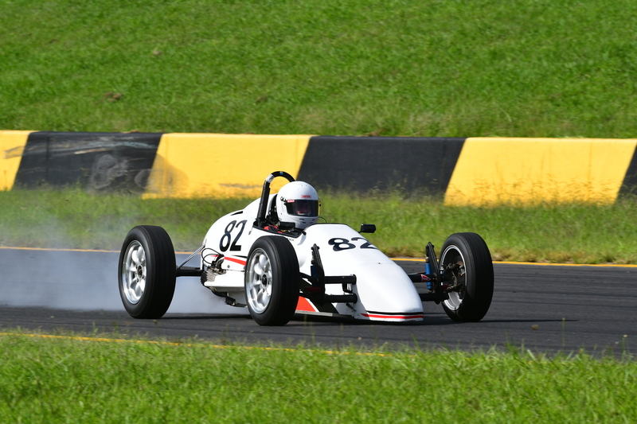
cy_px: 212
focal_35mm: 465
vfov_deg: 3.0
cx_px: 318
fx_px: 8226
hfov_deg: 4.4
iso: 320
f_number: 11
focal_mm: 310
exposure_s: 1/640
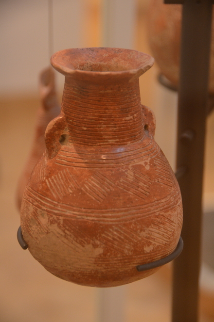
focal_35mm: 135
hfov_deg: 10.1
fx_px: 1209
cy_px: 161
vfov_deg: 15.2
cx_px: 107
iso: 1000
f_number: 5.3
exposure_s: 1/40
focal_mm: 90
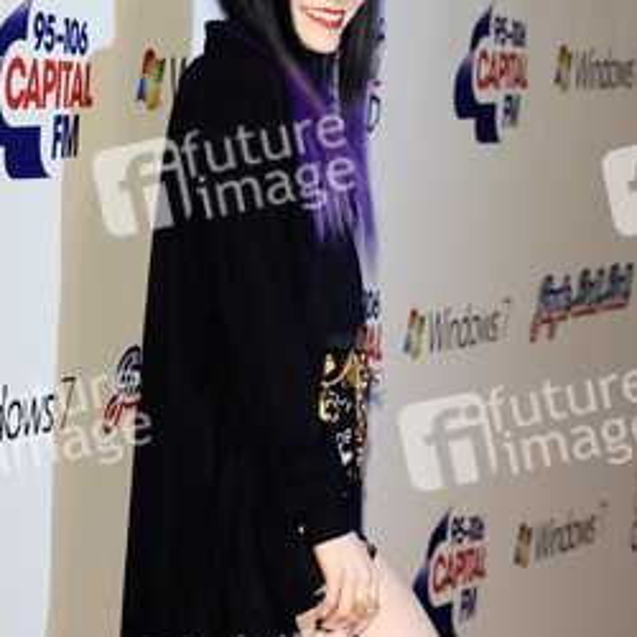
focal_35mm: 188
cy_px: 303
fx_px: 3914
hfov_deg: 9.3
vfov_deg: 9.3
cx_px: 299
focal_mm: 92
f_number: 4
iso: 320
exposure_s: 1/200
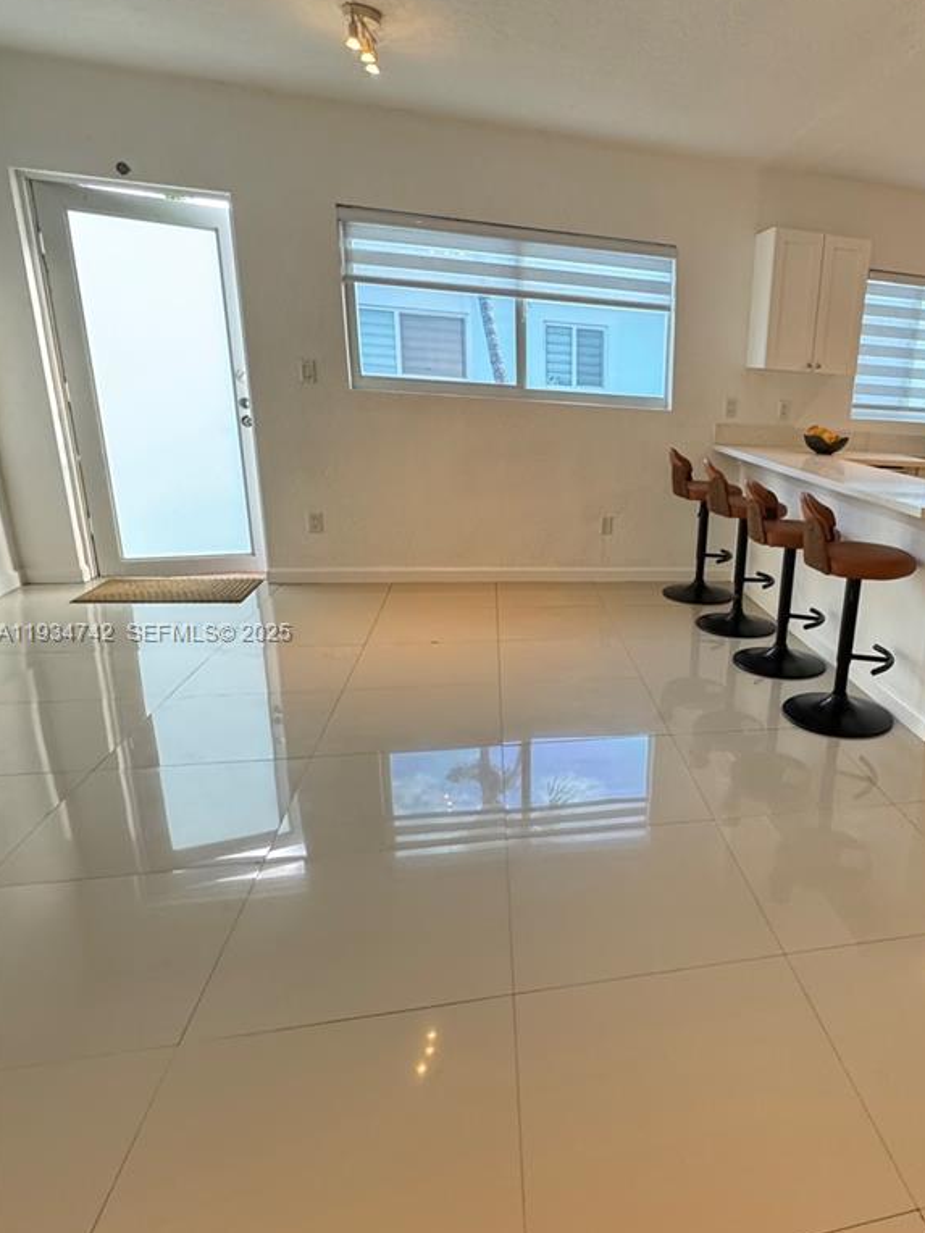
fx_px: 784
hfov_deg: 57.3
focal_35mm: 22
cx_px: 718
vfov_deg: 76.4
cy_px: 634
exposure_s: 1/60
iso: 320
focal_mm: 2.22
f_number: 2.2
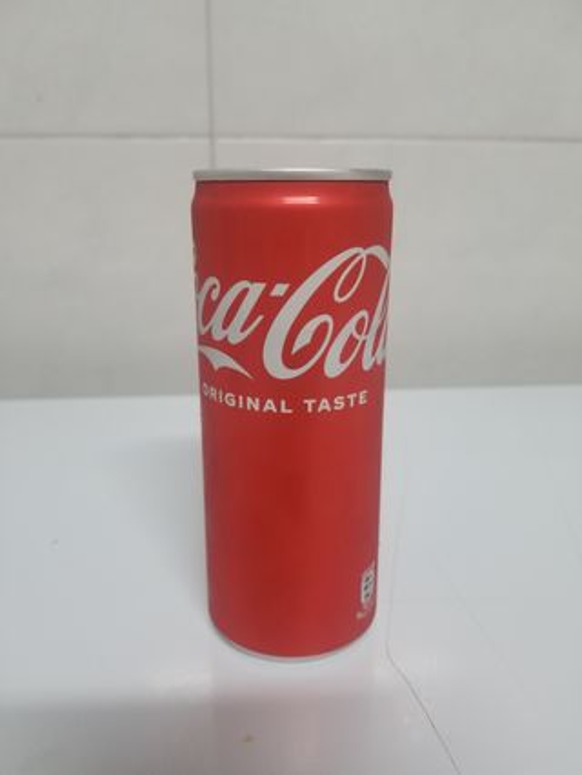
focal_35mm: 26
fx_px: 582
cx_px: 291
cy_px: 388
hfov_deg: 53.1
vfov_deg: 67.3
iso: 250
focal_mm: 4.3
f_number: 1.7
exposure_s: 1/33
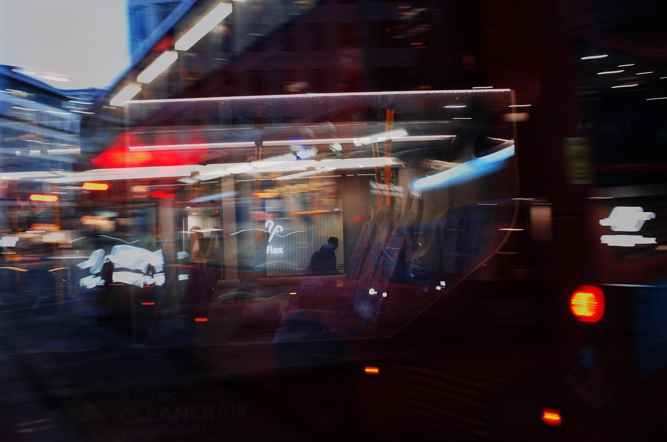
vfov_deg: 46.2
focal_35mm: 28
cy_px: 221
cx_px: 334
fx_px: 518
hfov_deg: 65.6
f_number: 2.8
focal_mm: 18.3
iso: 500
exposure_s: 1/20
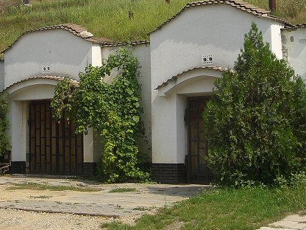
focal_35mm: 73
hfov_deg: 26.1
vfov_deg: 20.1
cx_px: 53
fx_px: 645
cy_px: 83
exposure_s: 1/1000
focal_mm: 6.3
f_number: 4.4
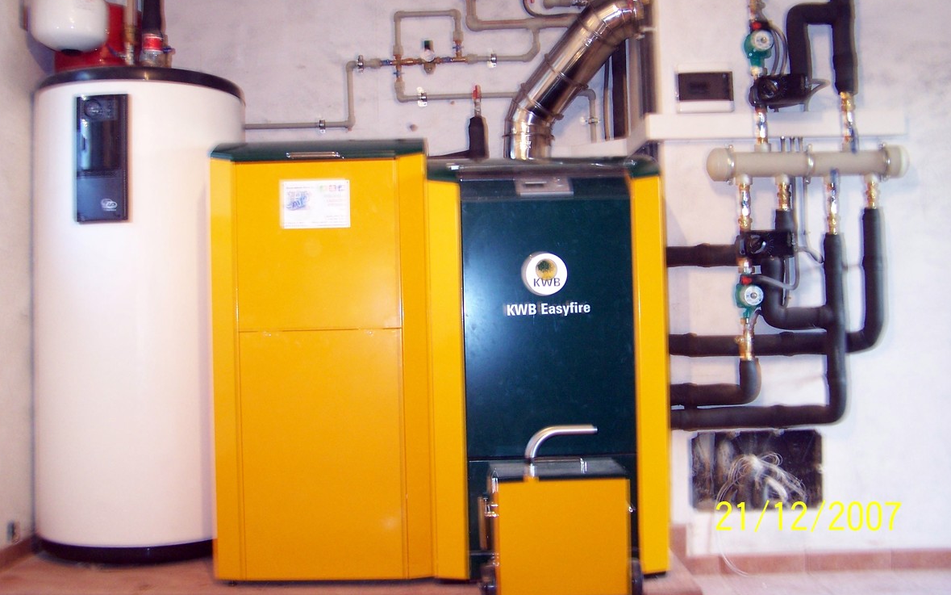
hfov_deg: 48.2
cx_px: 471
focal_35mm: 41
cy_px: 249
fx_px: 1063
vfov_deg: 31.2
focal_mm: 6.3
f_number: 2.8
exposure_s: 1/2
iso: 140
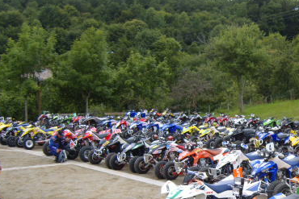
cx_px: 249
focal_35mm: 63
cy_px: 177
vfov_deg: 21.1
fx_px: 523
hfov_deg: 30.9
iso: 80
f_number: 2.8
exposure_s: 1/60
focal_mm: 7.4
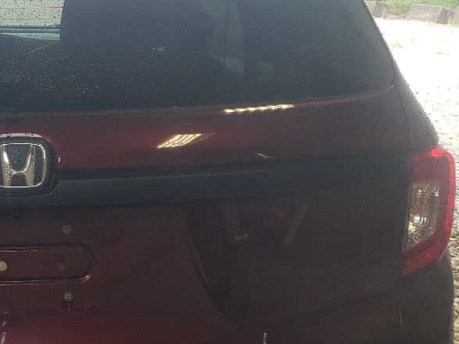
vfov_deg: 20.6
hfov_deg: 26.1
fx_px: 941
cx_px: 5
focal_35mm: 71
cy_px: 231
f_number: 1.5
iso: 52
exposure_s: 1/120
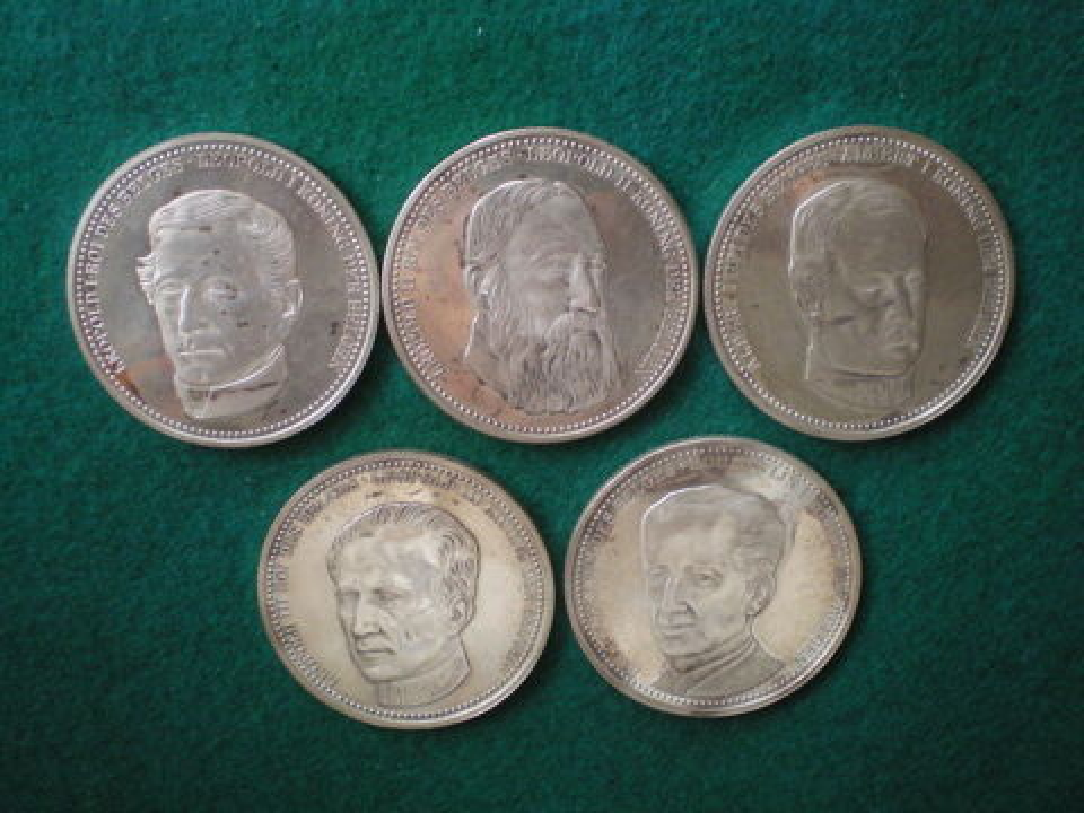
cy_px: 406
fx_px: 1190
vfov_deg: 37.7
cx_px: 542
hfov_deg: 49.0
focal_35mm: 38
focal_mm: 6.3
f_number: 3.1
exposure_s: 1/30
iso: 400
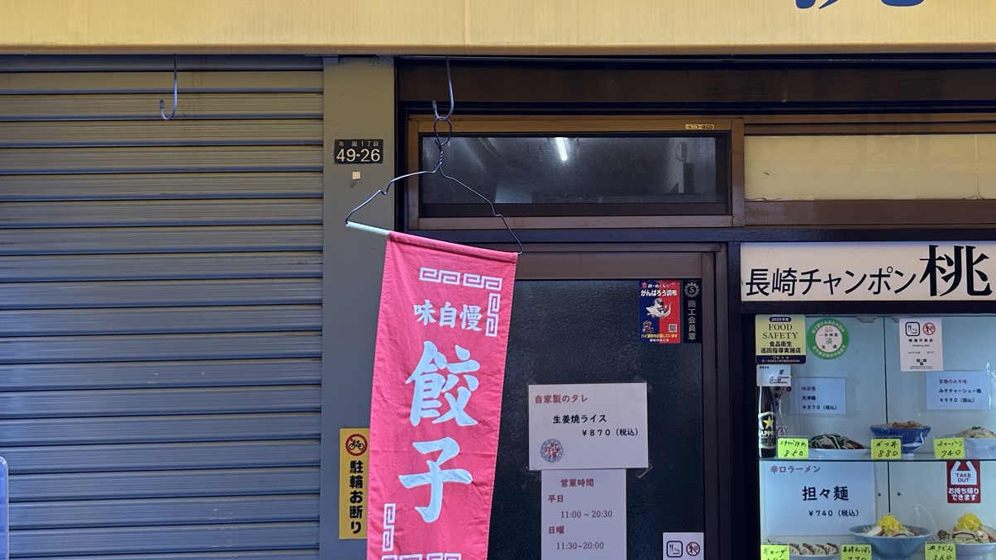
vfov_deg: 25.4
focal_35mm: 47
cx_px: 636
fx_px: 1241
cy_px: 250
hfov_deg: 43.3
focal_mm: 5.7
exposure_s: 1/120
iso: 32
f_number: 1.5
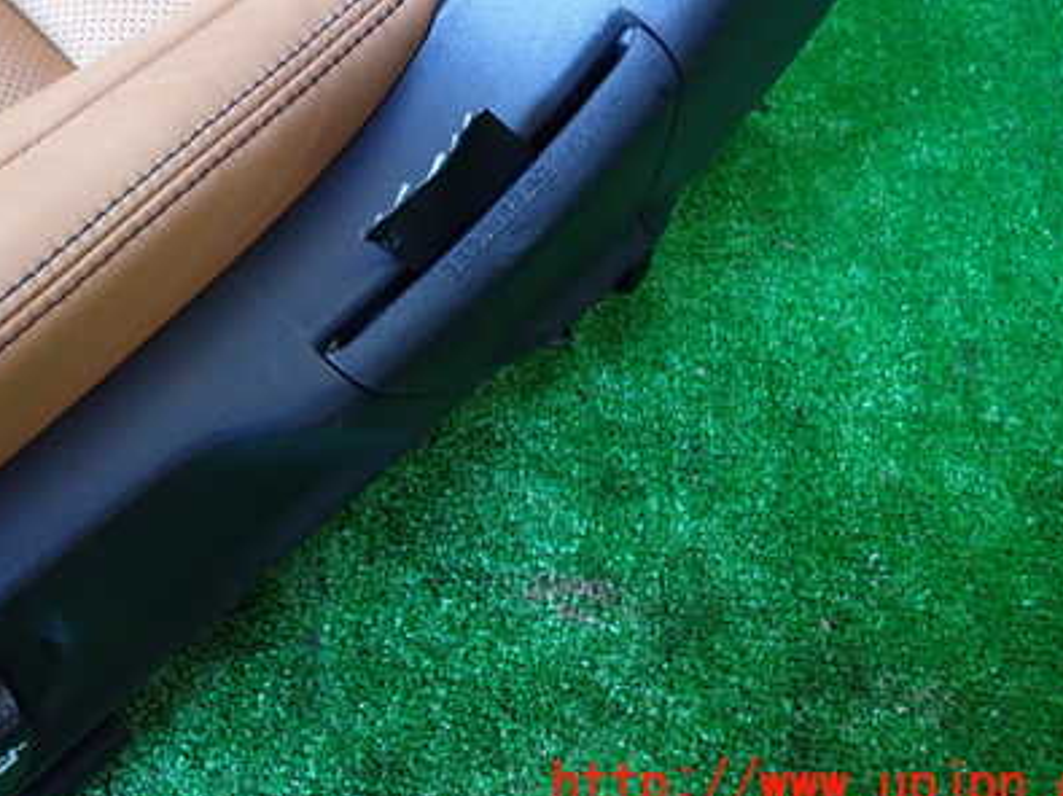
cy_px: 215
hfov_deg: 48.2
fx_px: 1167
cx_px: 353
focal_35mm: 38
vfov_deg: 36.9
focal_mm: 4.5
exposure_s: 1/30
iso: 640
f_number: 2
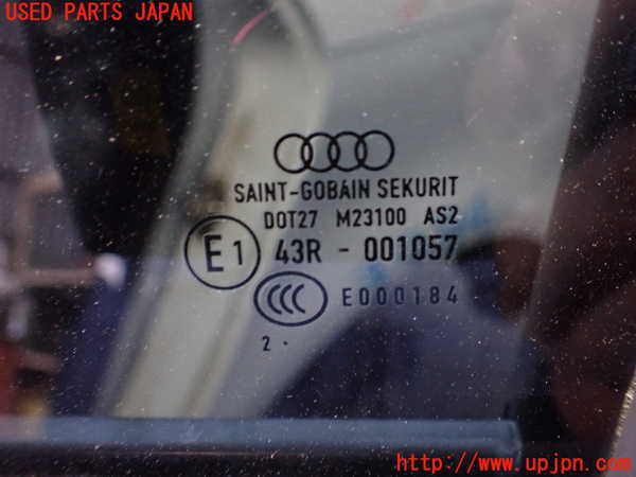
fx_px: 551
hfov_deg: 60.0
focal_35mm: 30
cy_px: 238
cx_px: 318
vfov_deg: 46.8
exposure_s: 1/30
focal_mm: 5.4
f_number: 2.3
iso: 800
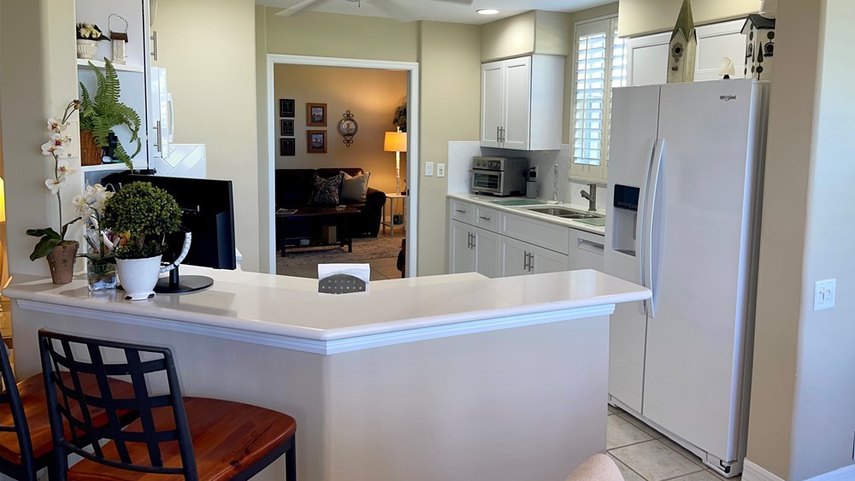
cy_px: 190
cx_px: 437
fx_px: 658
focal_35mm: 29
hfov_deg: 66.0
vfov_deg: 40.0
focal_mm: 5.1
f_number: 1.6
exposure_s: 1/33
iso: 32
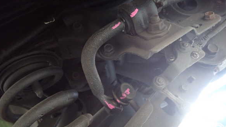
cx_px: 110
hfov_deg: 67.9
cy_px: 58
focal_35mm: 28
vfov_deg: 41.4
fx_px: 168
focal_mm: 4.5
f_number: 2
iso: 800
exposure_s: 1/13
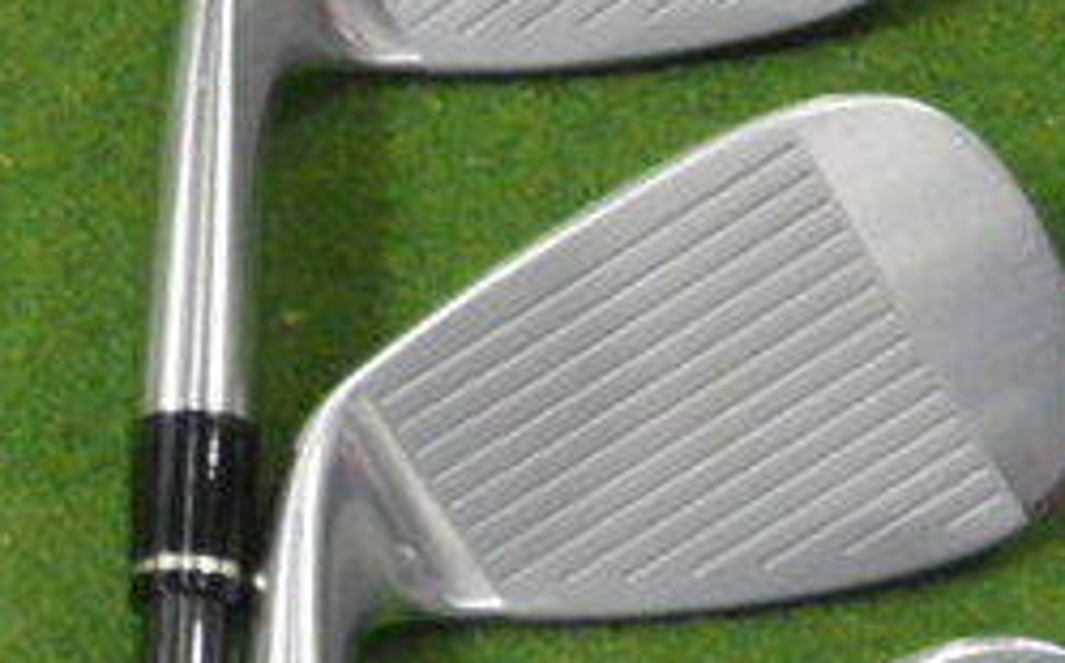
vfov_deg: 14.4
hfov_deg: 23.1
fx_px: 2609
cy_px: 496
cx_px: 505
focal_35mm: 90
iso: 640
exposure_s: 1/20
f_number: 3.8
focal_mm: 6
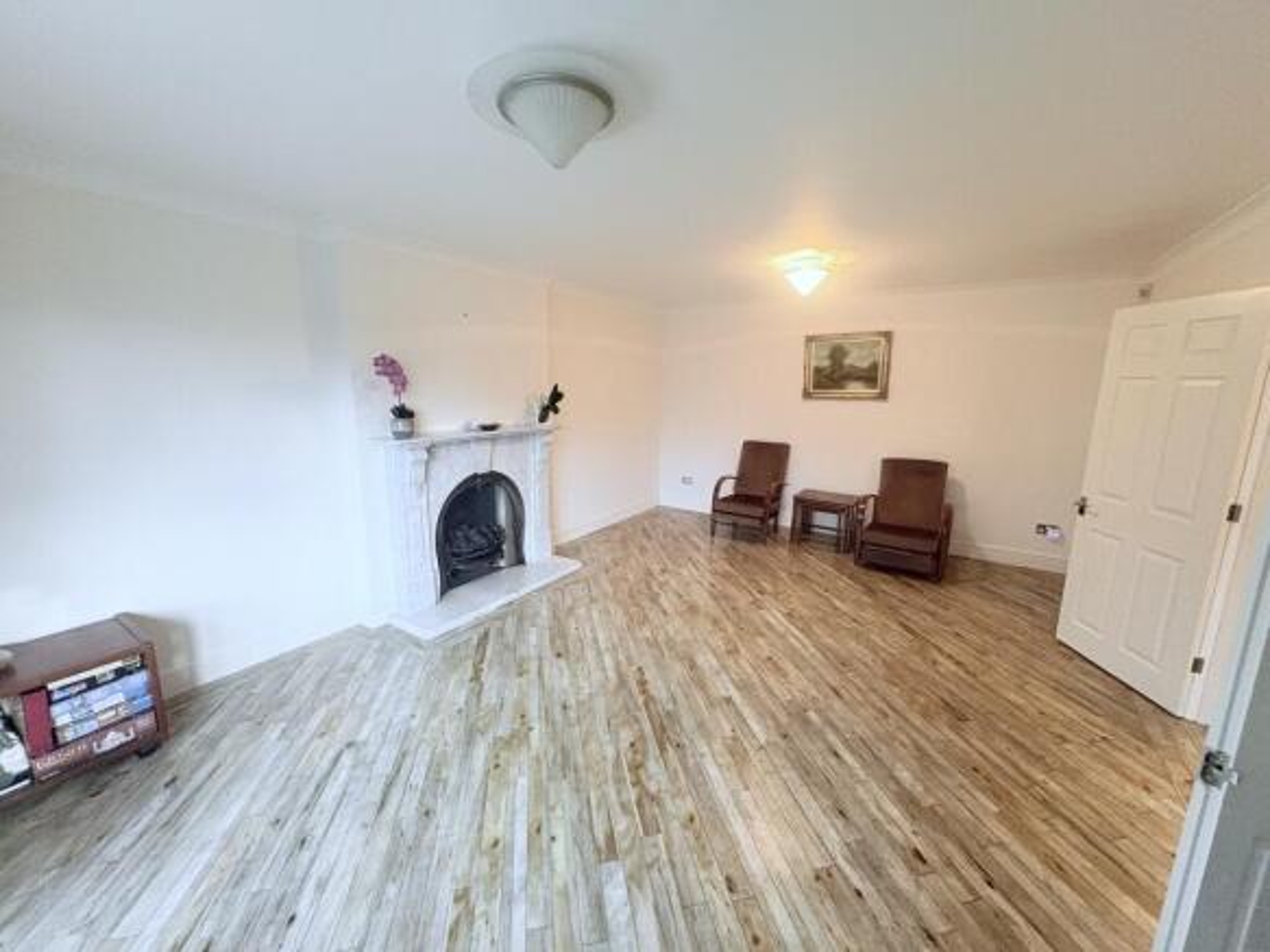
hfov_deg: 102.1
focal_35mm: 14
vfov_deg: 85.7
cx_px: 635
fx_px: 514
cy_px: 476
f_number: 2.2
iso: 500
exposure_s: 1/50
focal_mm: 2.22
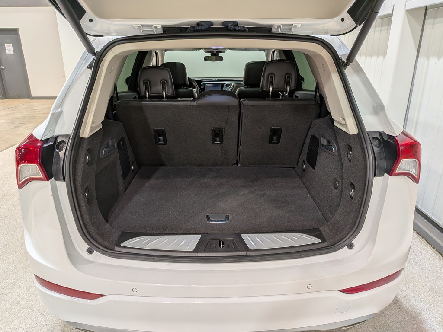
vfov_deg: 56.8
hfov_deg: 71.6
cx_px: 222
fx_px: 307
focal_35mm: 24
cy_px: 166
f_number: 1.7
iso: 29
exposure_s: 1/177
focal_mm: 4.53
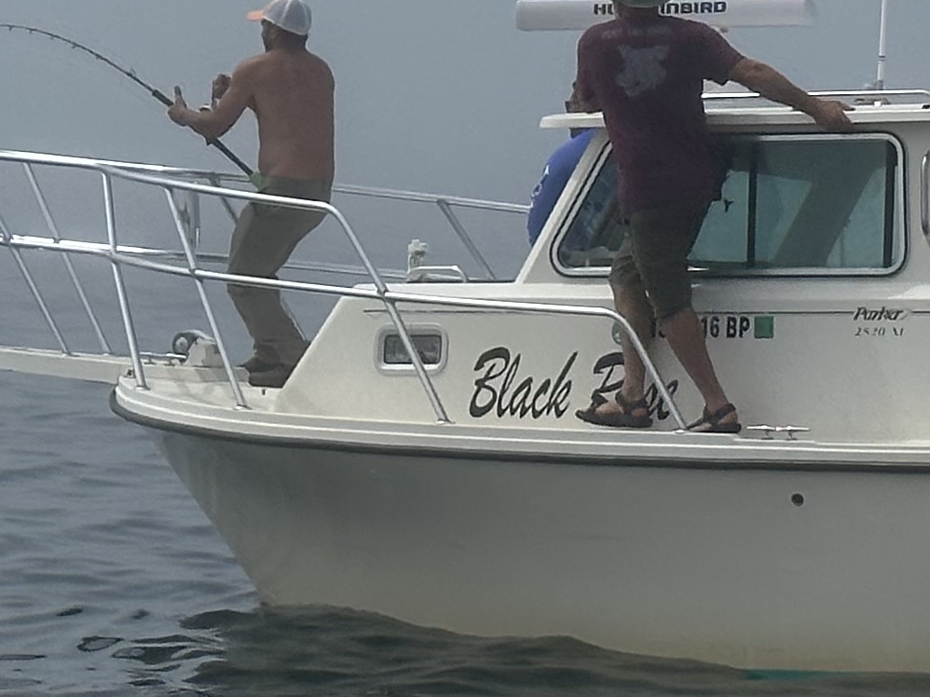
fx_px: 5211
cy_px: -77
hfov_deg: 10.1
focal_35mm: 194
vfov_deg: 7.6
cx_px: 1037
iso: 64
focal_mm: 6.86
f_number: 1.78
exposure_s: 1/12048
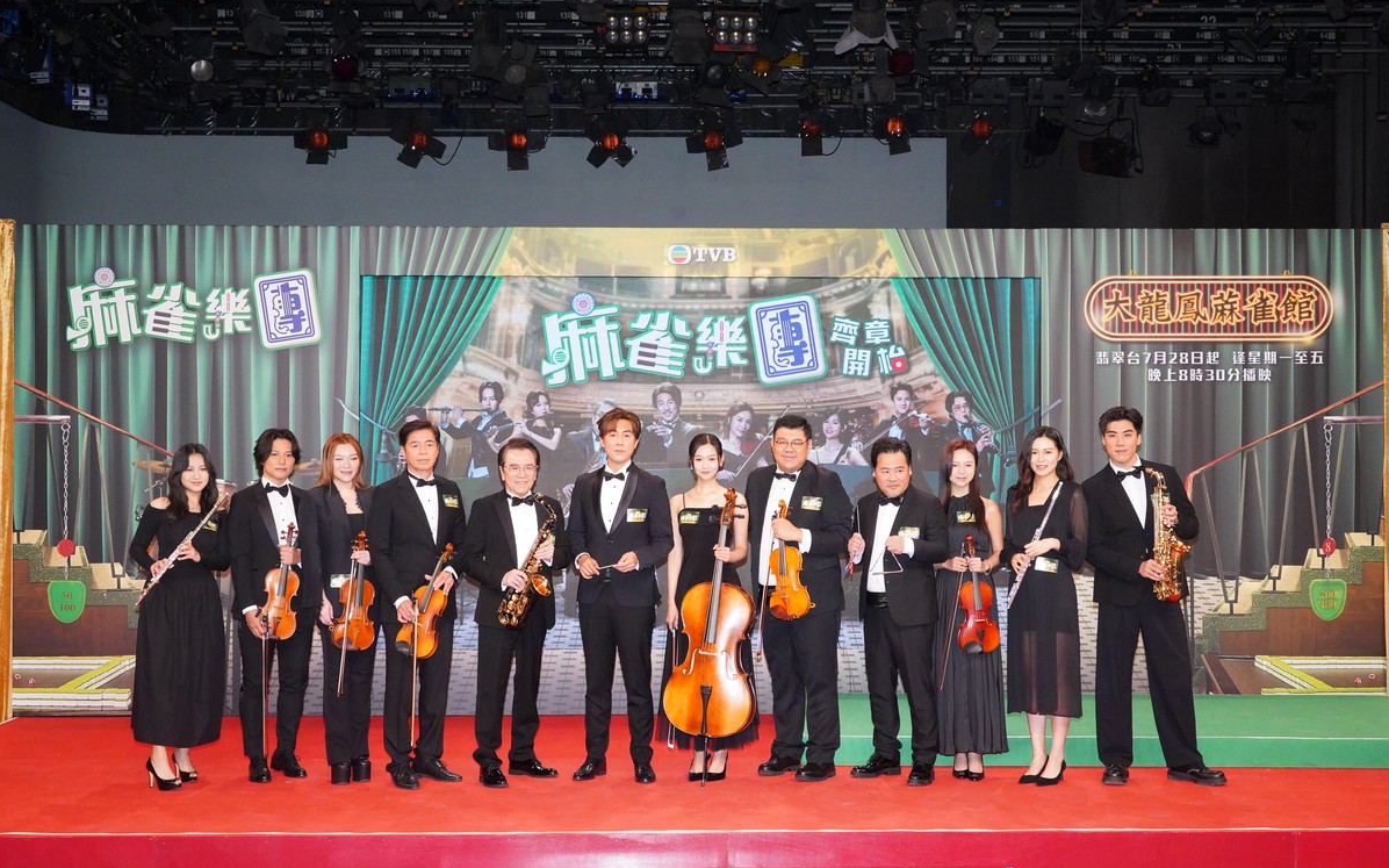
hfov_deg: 44.4
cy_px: 432
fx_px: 1703
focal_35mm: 45
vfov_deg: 28.6
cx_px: 694
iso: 6400
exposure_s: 1/250
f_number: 8
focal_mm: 44
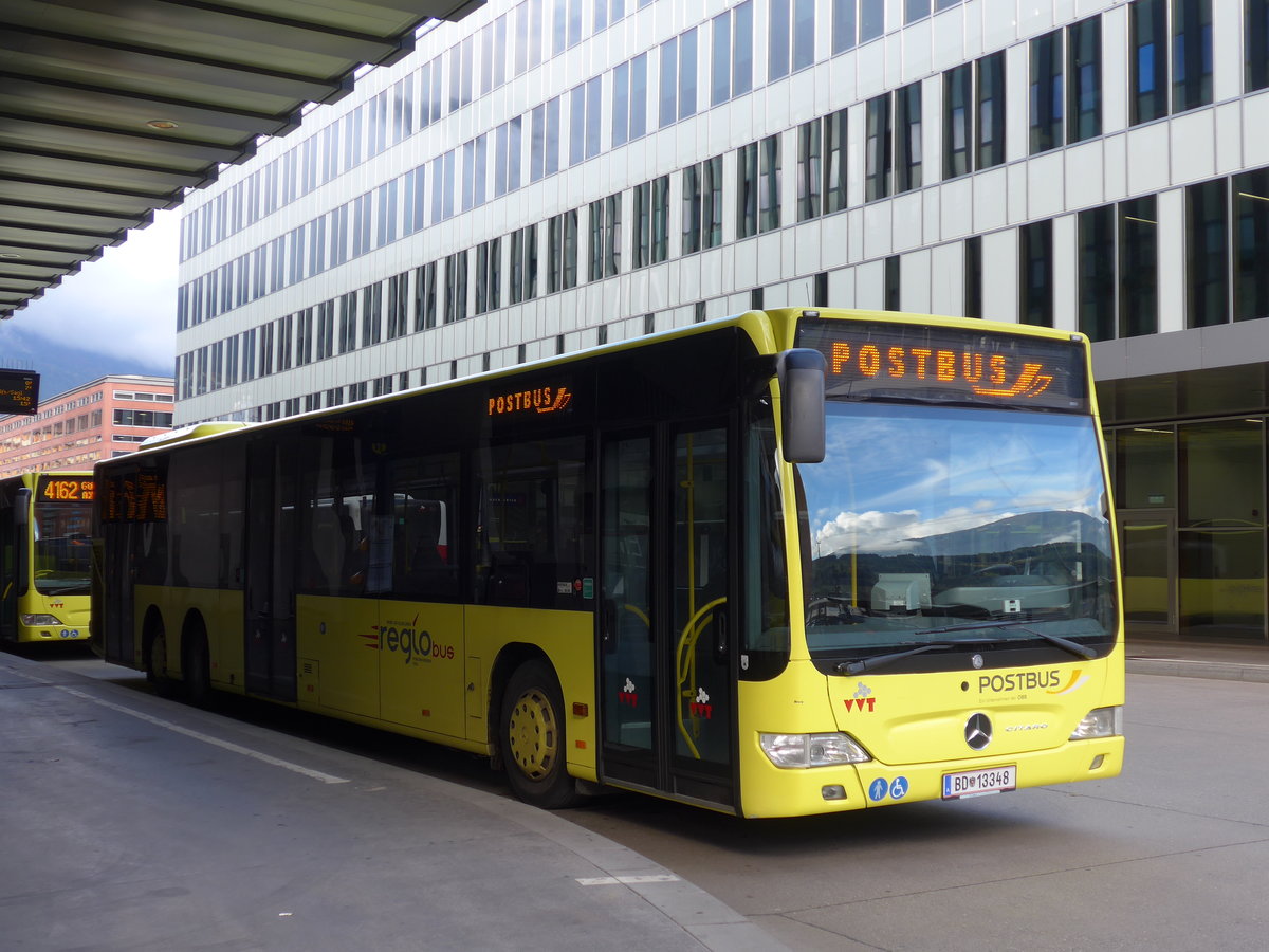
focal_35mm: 44
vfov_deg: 32.9
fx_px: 1613
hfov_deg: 42.9
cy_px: 476
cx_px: 634
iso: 80
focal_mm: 9
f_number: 2.8
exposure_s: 1/160
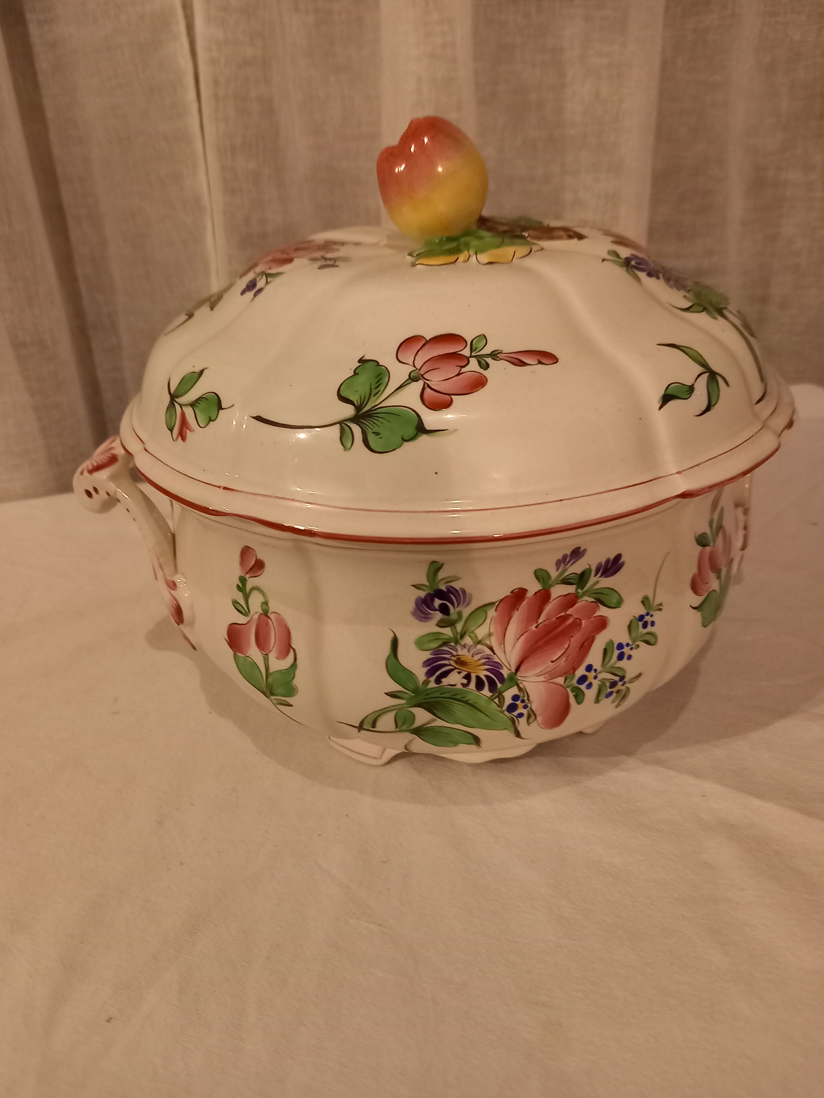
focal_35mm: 26
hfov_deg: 53.1
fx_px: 825
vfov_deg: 67.3
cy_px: 541
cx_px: 408
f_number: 1.8
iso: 800
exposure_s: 1/25
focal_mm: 4.65
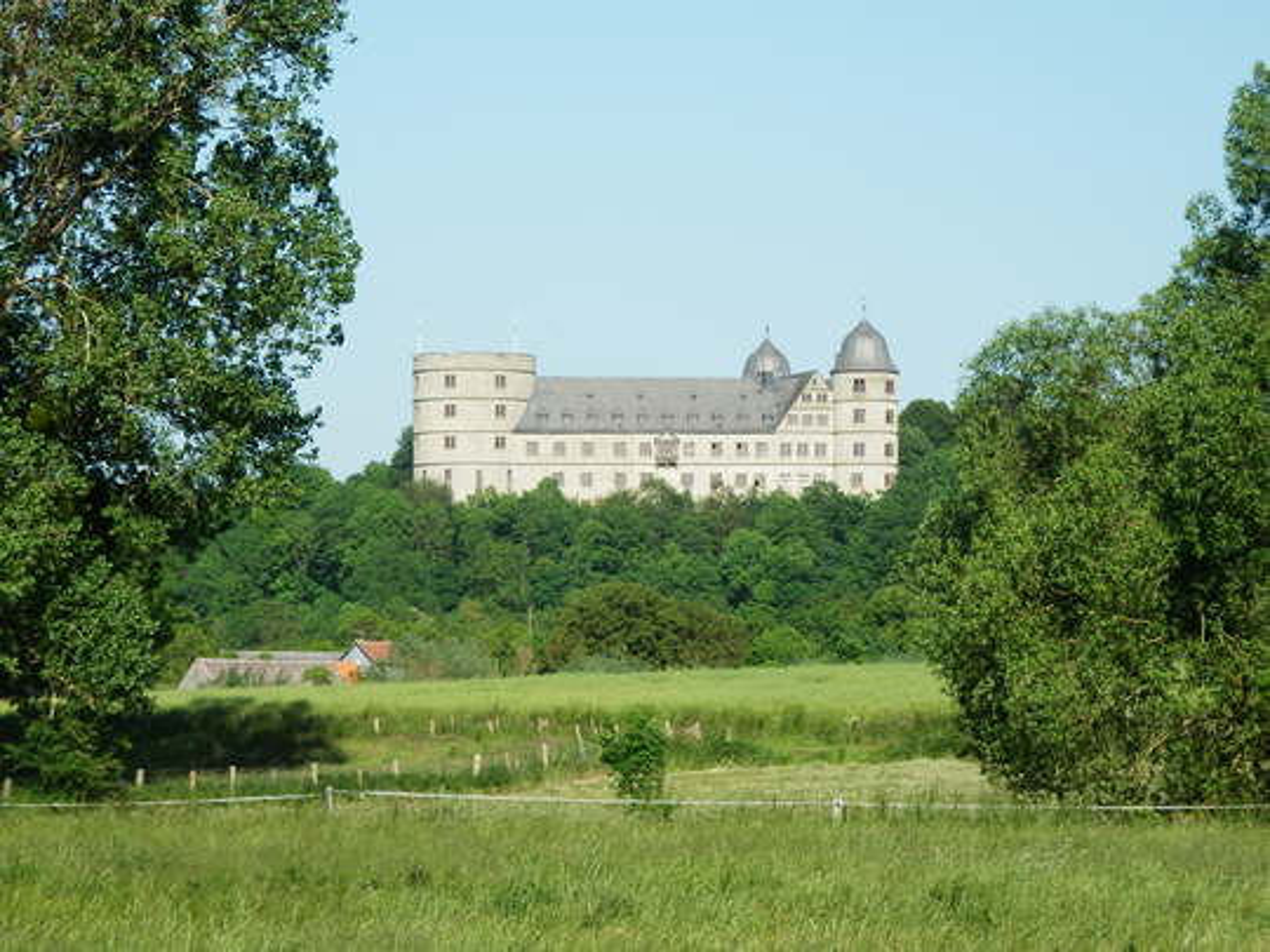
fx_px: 5650
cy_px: 476
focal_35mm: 154
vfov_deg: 9.6
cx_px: 635
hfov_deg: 12.8
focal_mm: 27.5
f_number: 5.5
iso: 80
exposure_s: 1/320
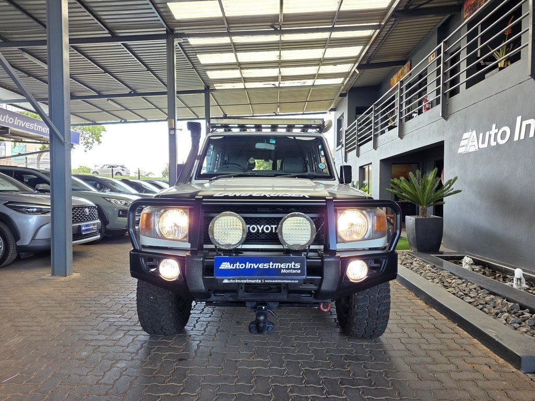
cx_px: 268
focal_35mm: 23
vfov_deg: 58.9
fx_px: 355
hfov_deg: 73.9
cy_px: 200
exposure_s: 1/100
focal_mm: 6.25
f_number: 1.7
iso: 40
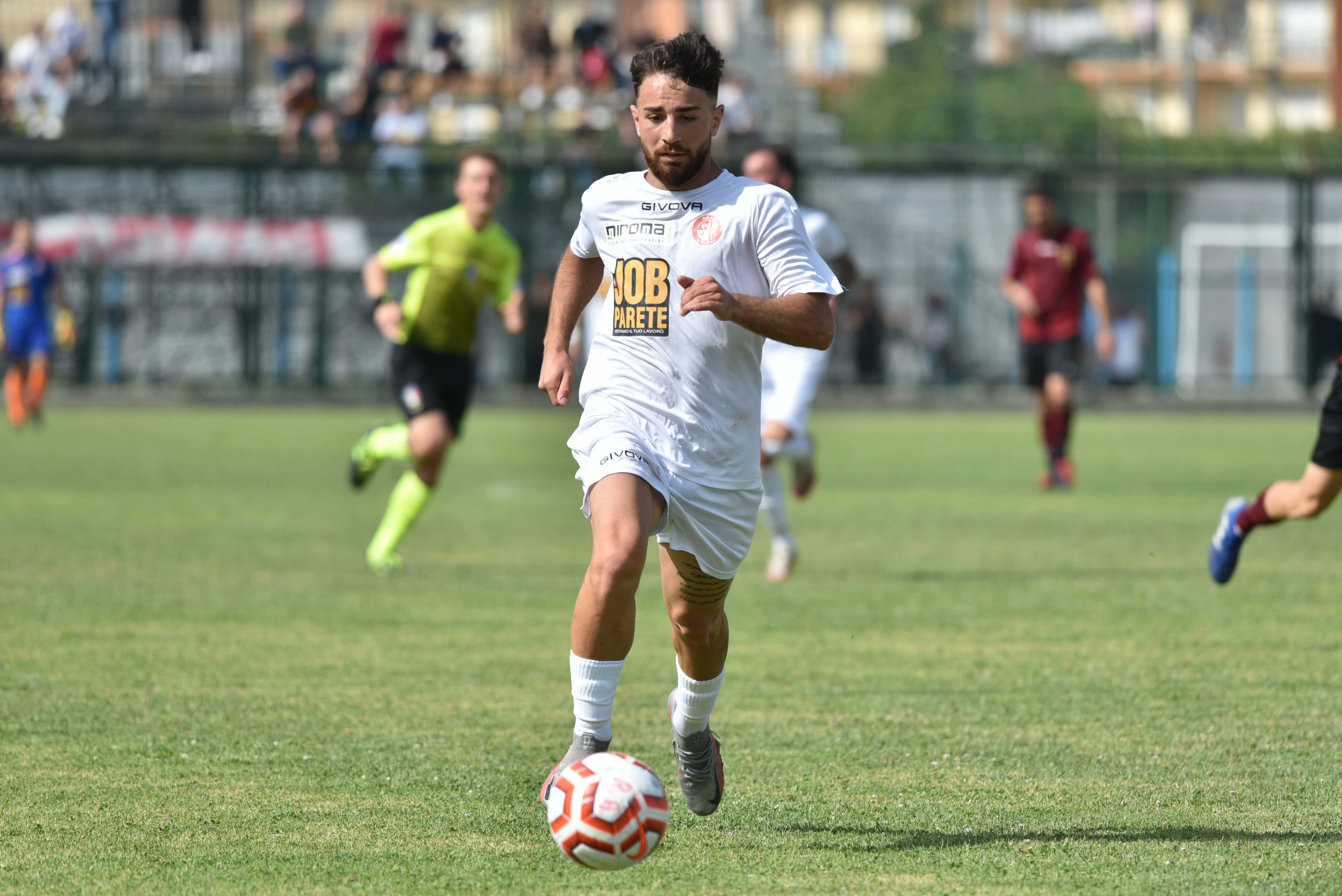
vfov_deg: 4.6
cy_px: 448
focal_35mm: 300
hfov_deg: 6.9
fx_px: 11187
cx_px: 671
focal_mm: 300
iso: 200
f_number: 5.6
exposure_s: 1/1600
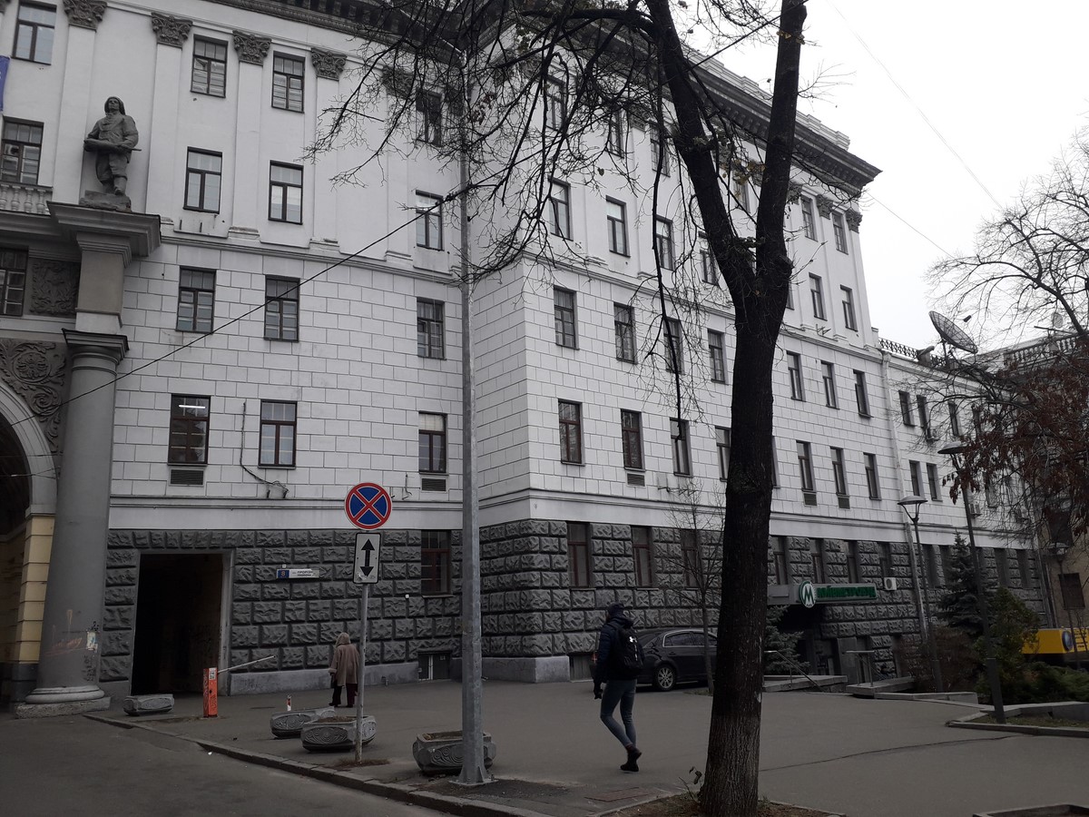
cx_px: 544
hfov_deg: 65.3
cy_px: 408
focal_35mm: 27
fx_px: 849
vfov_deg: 51.4
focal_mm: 3.6
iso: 40
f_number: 1.9
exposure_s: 1/126
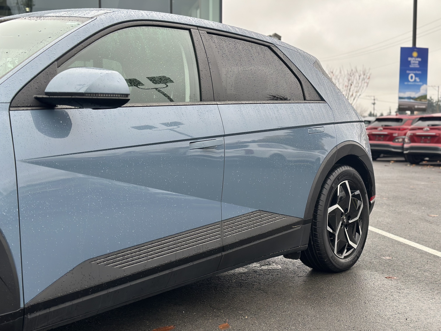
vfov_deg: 30.3
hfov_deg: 39.7
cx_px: 220
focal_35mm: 48
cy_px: 166
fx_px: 612
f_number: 1.78
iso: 80
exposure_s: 1/194
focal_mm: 6.86
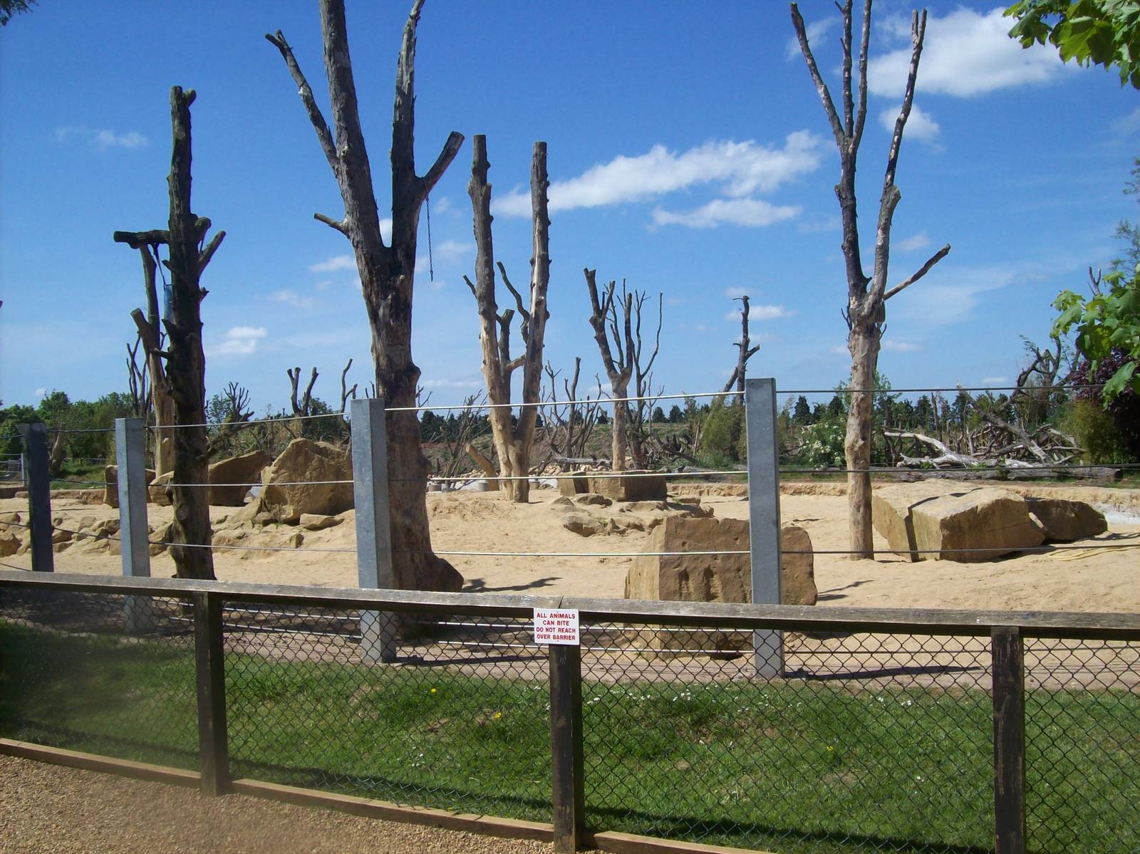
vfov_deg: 39.6
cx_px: 570
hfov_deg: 51.4
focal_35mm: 36
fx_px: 1185
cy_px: 427
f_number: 4.8
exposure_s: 1/656
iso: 80
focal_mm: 6
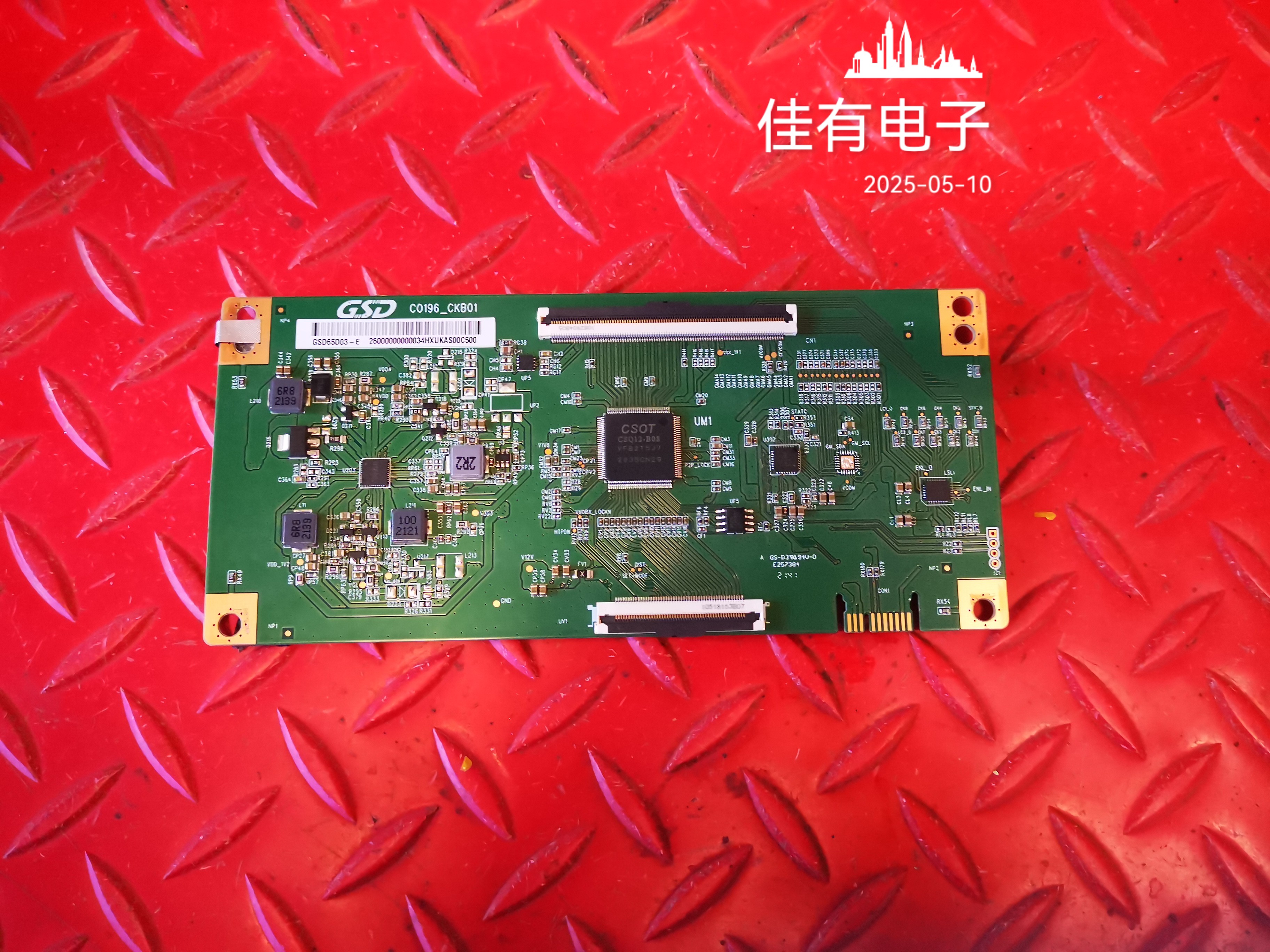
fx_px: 1101
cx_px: 635
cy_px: 476
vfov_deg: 46.8
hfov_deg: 60.0
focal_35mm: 30
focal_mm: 5.58
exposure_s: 1/25
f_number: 1.8
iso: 1250
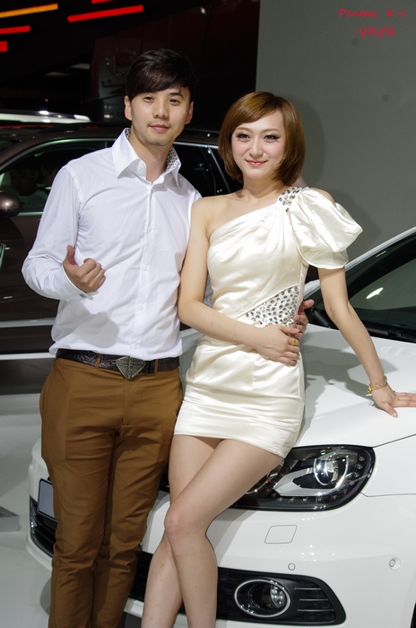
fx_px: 1427
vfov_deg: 24.8
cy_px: 314
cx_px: 208
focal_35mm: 82
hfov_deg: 16.6
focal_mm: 55
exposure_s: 1/180
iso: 800
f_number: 8
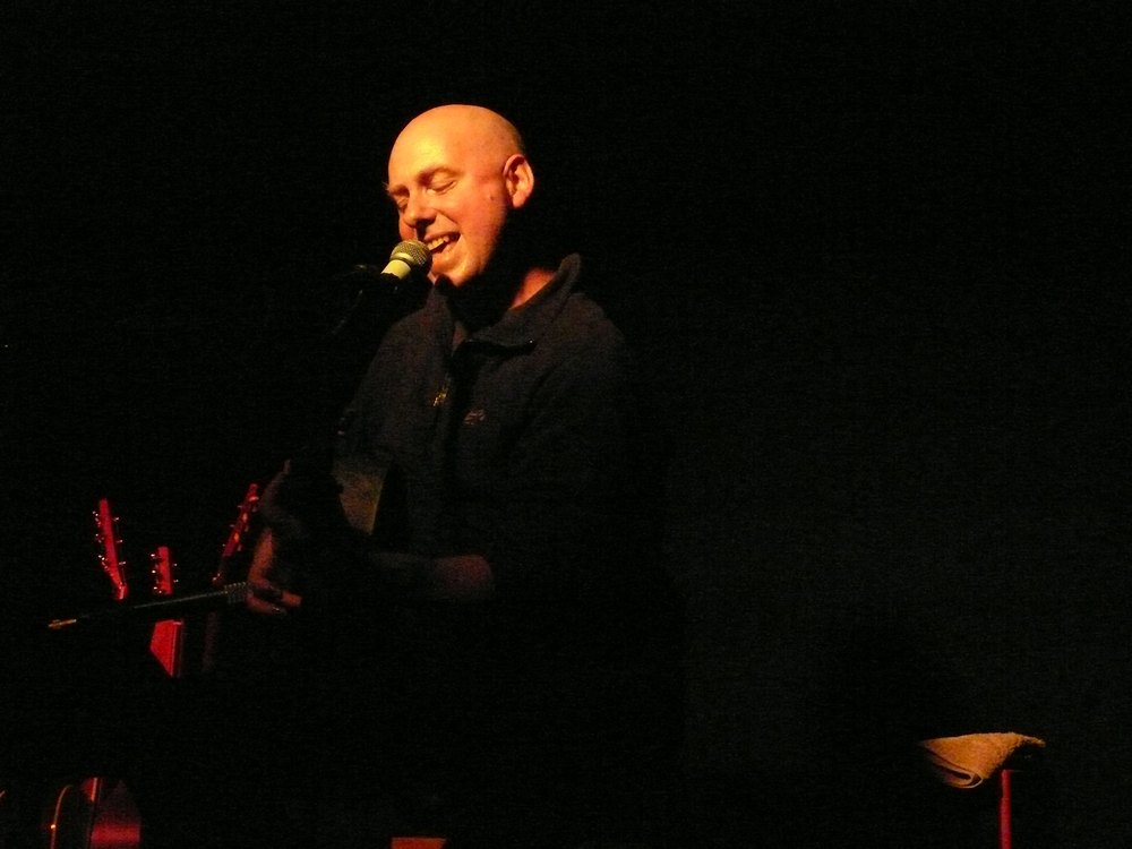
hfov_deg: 24.4
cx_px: 566
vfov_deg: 18.4
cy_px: 424
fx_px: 2616
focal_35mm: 80
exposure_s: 1/125
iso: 1600
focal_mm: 15.2
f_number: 5.6
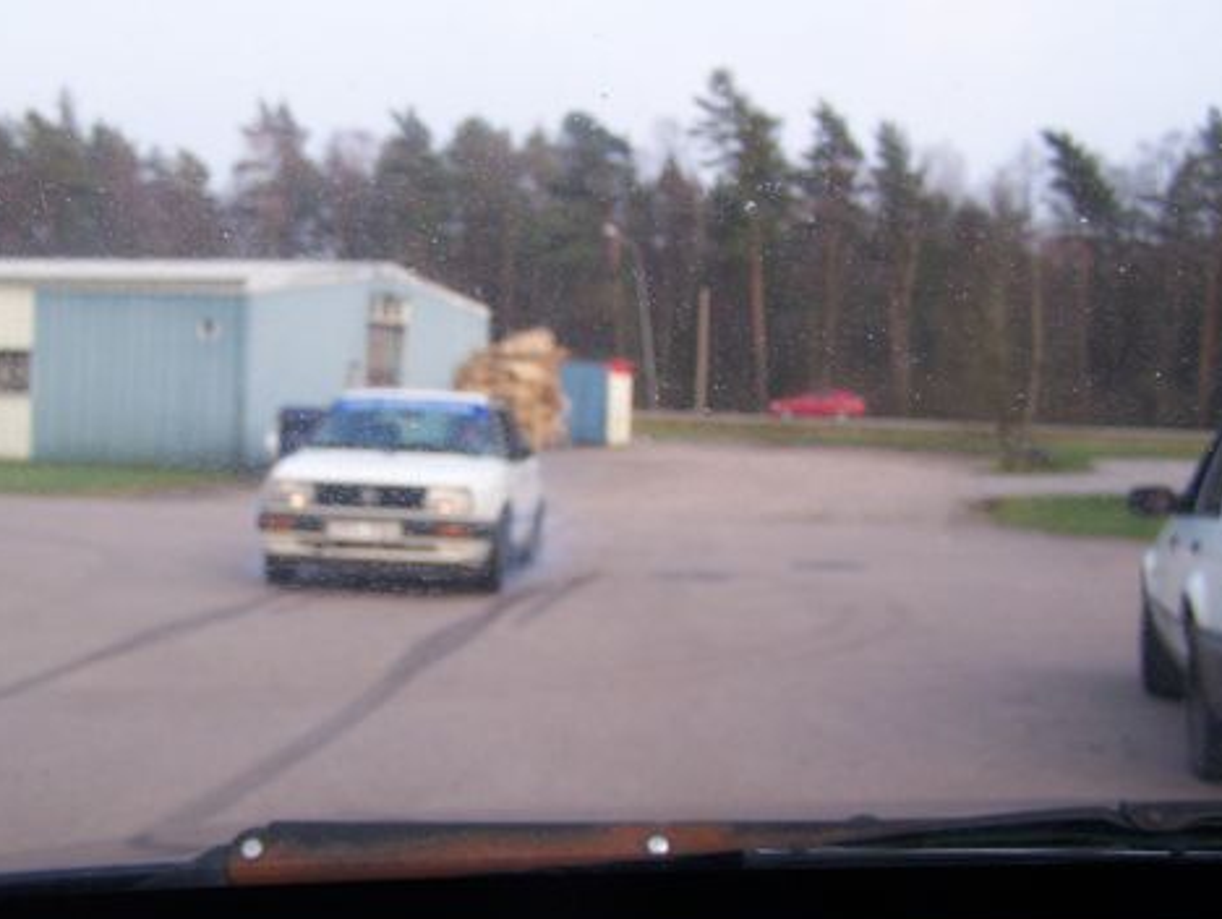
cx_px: 446
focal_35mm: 52
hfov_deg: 36.5
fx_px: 1838
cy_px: 495
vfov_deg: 28.1
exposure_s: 1/125
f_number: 2.8
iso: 80
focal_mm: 6.3
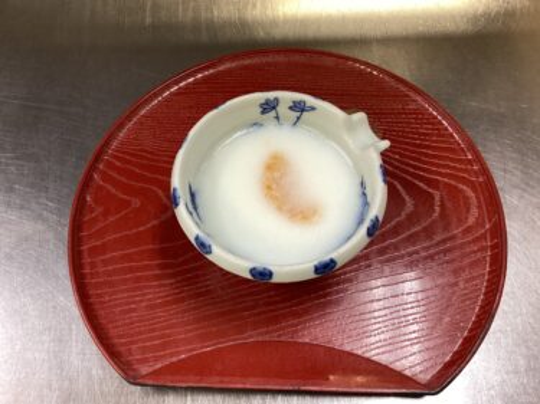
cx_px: 270
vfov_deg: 45.4
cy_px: 202
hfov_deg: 58.4
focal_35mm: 31
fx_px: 483
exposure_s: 1/60
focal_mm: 3.3
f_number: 2.4
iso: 160
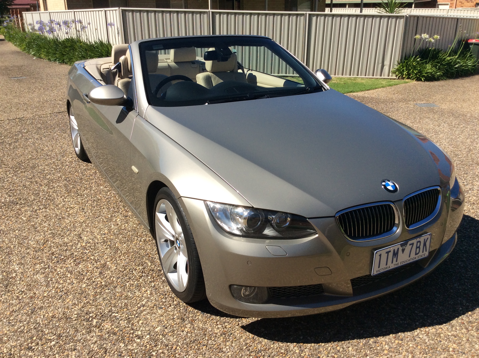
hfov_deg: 56.9
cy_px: 179
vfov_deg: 44.1
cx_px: 240
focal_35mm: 32
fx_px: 442
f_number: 2.4
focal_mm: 3.3
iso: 32
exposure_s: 1/1845
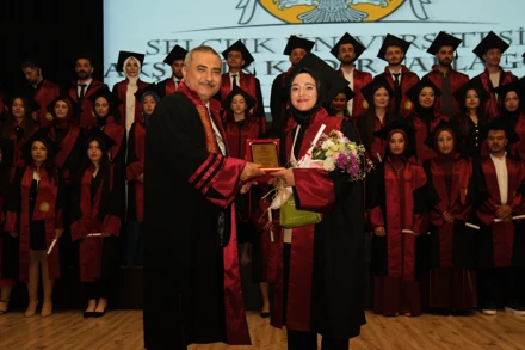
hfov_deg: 49.6
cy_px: 175
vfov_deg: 34.2
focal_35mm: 39
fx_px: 569
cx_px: 262
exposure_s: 1/160
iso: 1000
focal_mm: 25.7
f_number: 2.8
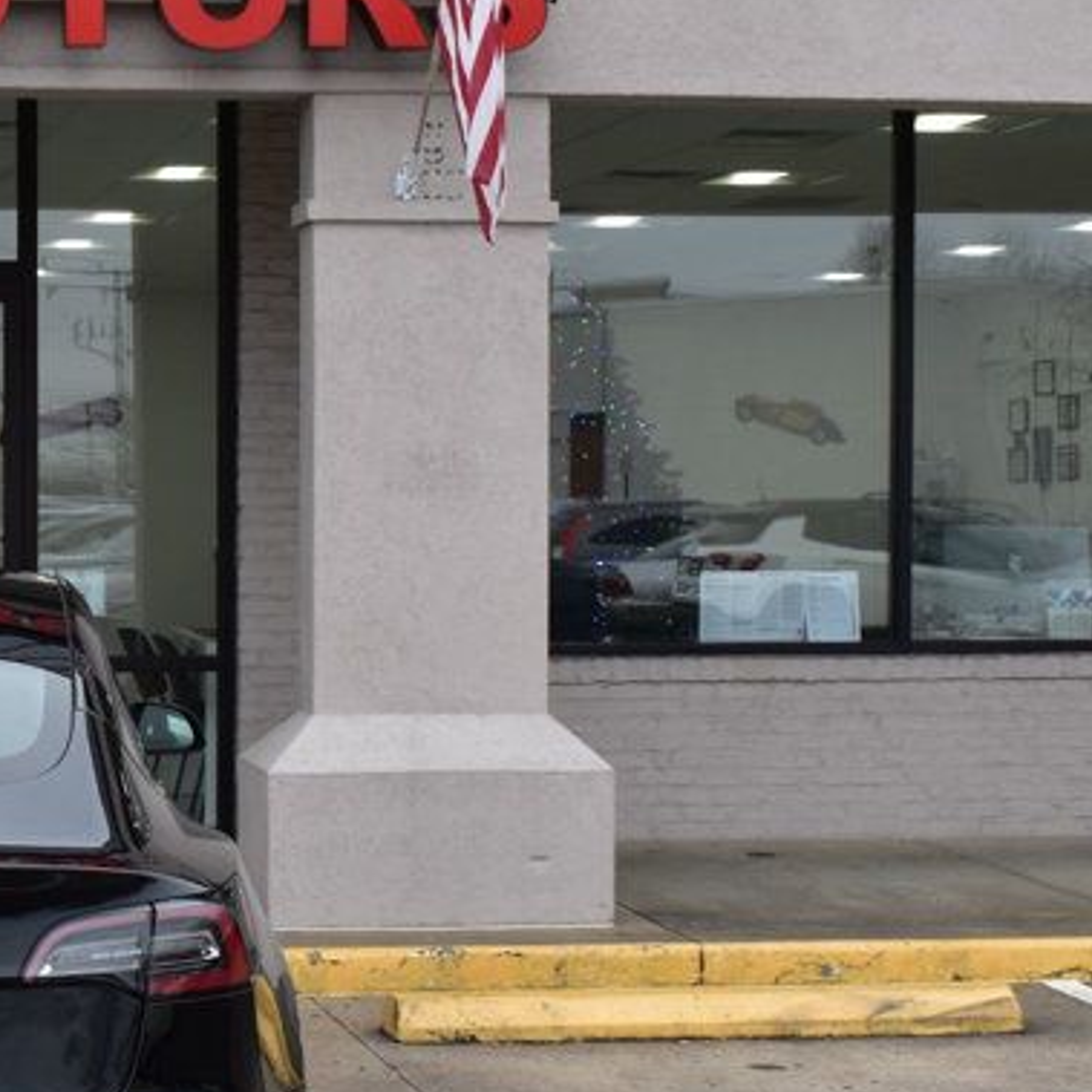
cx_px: -55
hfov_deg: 19.4
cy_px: 637
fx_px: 3075
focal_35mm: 86
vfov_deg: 20.1
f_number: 9
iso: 400
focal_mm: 25
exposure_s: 1/125
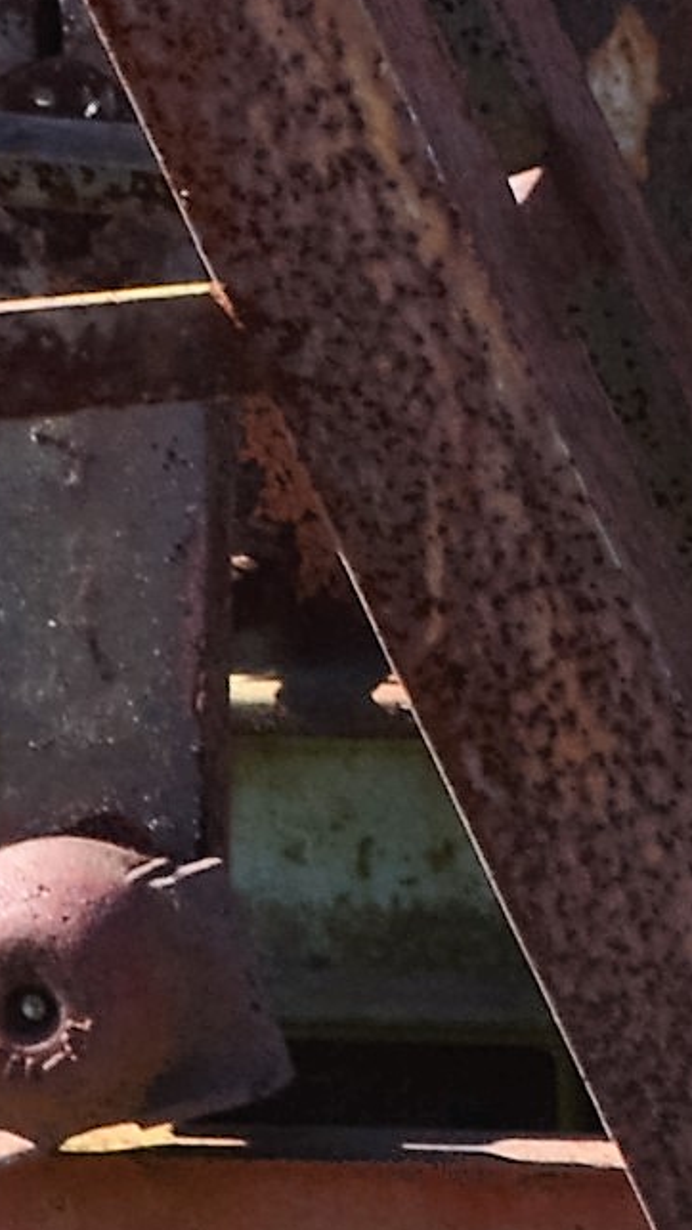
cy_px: -227
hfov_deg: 4.4
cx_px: 1416
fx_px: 8812
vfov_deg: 7.9
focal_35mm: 270
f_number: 6.3
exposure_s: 1/160
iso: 100
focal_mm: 24
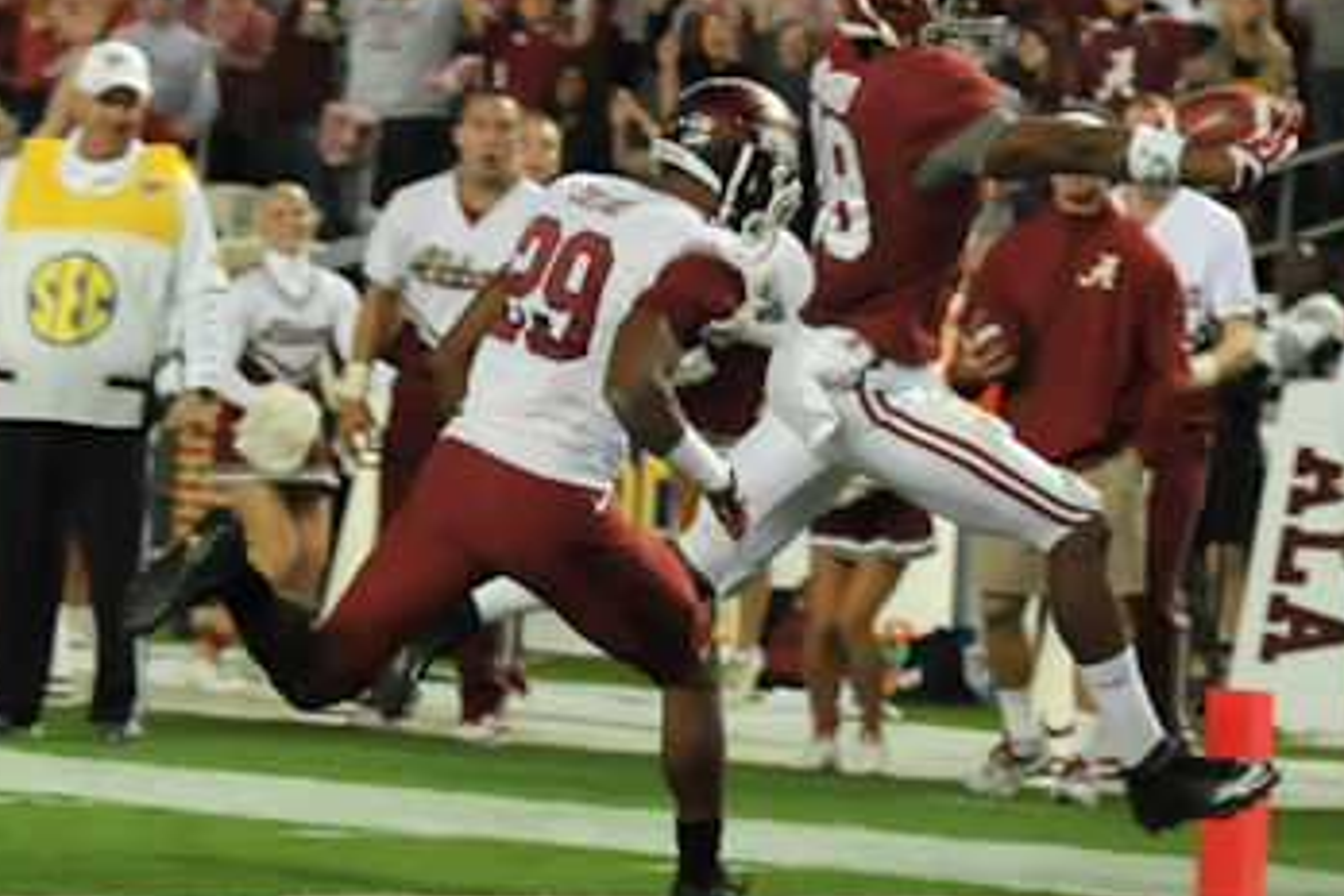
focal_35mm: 155
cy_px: 409
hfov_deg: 13.2
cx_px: 776
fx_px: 5786
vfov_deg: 8.9
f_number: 2.8
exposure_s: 1/400
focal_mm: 80
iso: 800
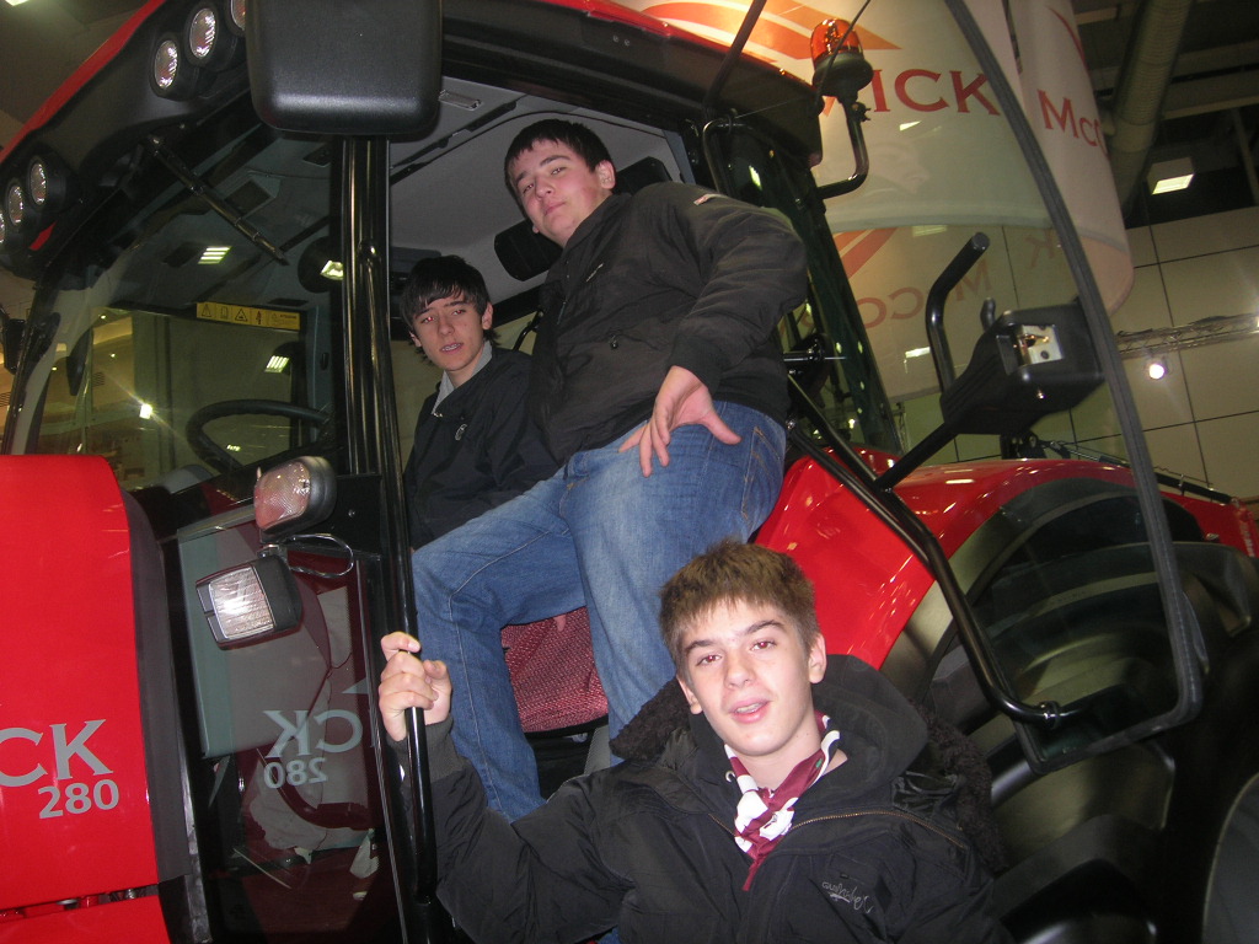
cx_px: 630
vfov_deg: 37.7
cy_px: 472
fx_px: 1382
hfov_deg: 49.0
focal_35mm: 38
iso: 68
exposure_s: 1/60.1
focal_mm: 7.8
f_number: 2.8
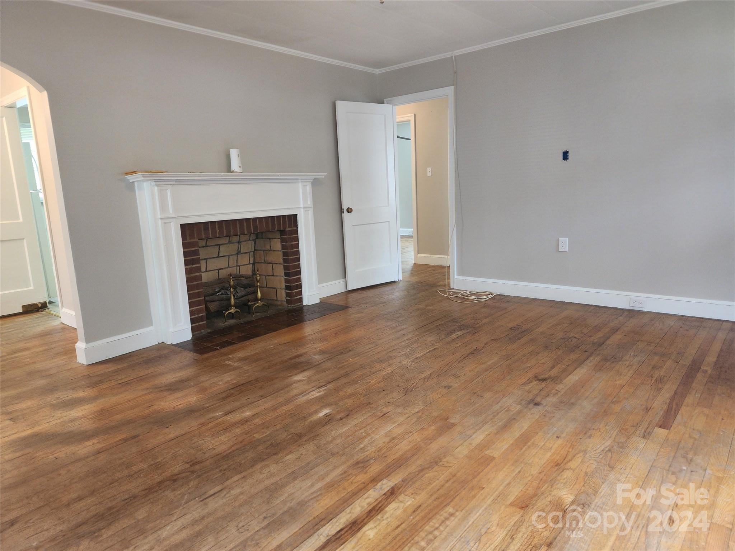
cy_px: 276
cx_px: 368
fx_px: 488
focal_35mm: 23
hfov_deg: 73.9
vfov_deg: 58.9
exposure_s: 1/60
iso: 200
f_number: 1.8
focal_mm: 6.4
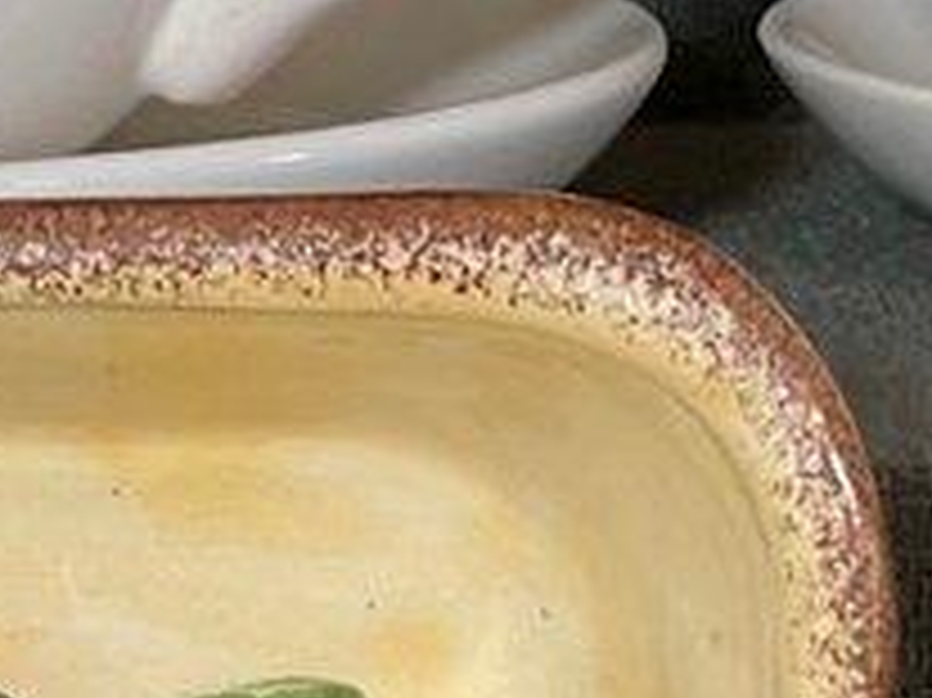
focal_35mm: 212
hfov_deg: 9.3
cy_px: 1759
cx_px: 637
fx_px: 5705
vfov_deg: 6.6
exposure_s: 1/50
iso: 64
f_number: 1.8
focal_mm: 3
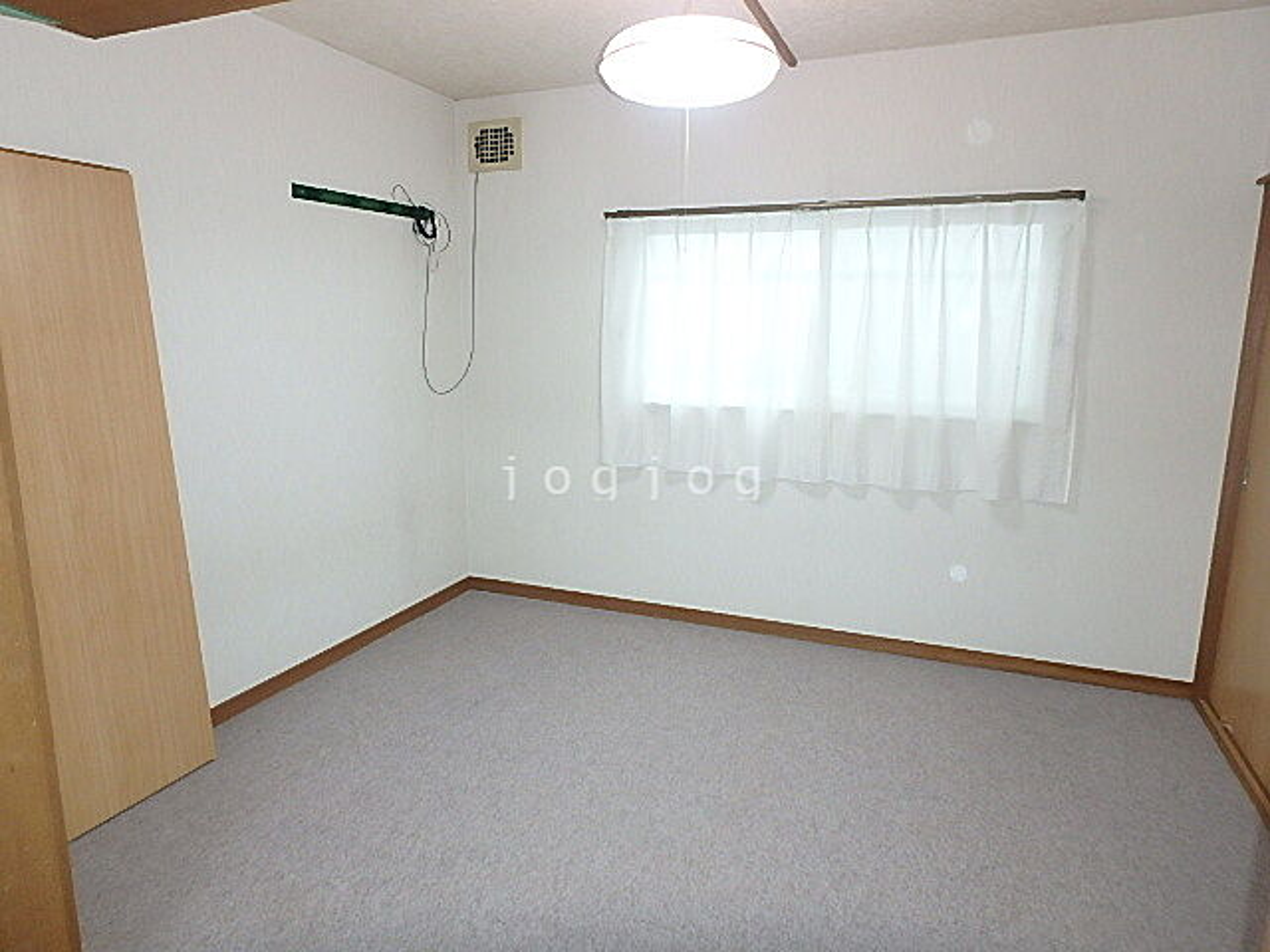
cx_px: 635
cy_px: 476
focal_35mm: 21
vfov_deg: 63.4
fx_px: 770
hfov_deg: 79.0
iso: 250
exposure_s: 1/30
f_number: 3.5
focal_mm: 3.7
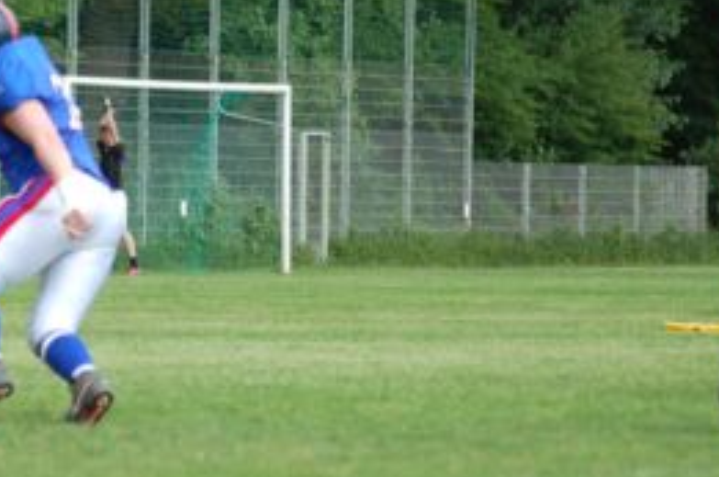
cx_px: 145
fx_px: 7795
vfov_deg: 3.5
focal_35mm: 391
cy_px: 160
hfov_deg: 5.3
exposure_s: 1/800
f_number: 4.5
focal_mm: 150
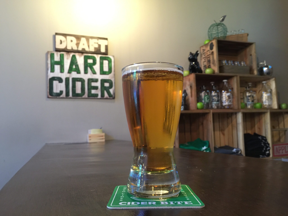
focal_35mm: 29
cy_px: 108
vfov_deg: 48.2
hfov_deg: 61.7
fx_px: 241
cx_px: 144
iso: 100
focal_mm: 4.15
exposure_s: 1/4
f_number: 2.2
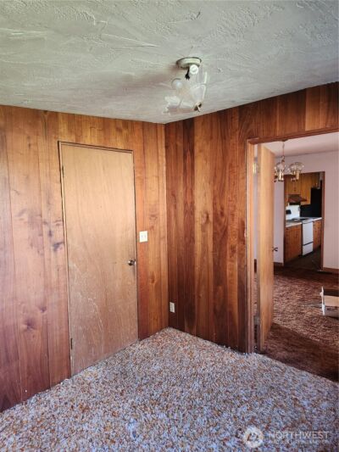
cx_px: 170
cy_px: 226
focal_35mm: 23
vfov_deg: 73.9
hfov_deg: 58.9
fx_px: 300
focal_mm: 5.4
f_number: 1.8
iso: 640
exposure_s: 1/120
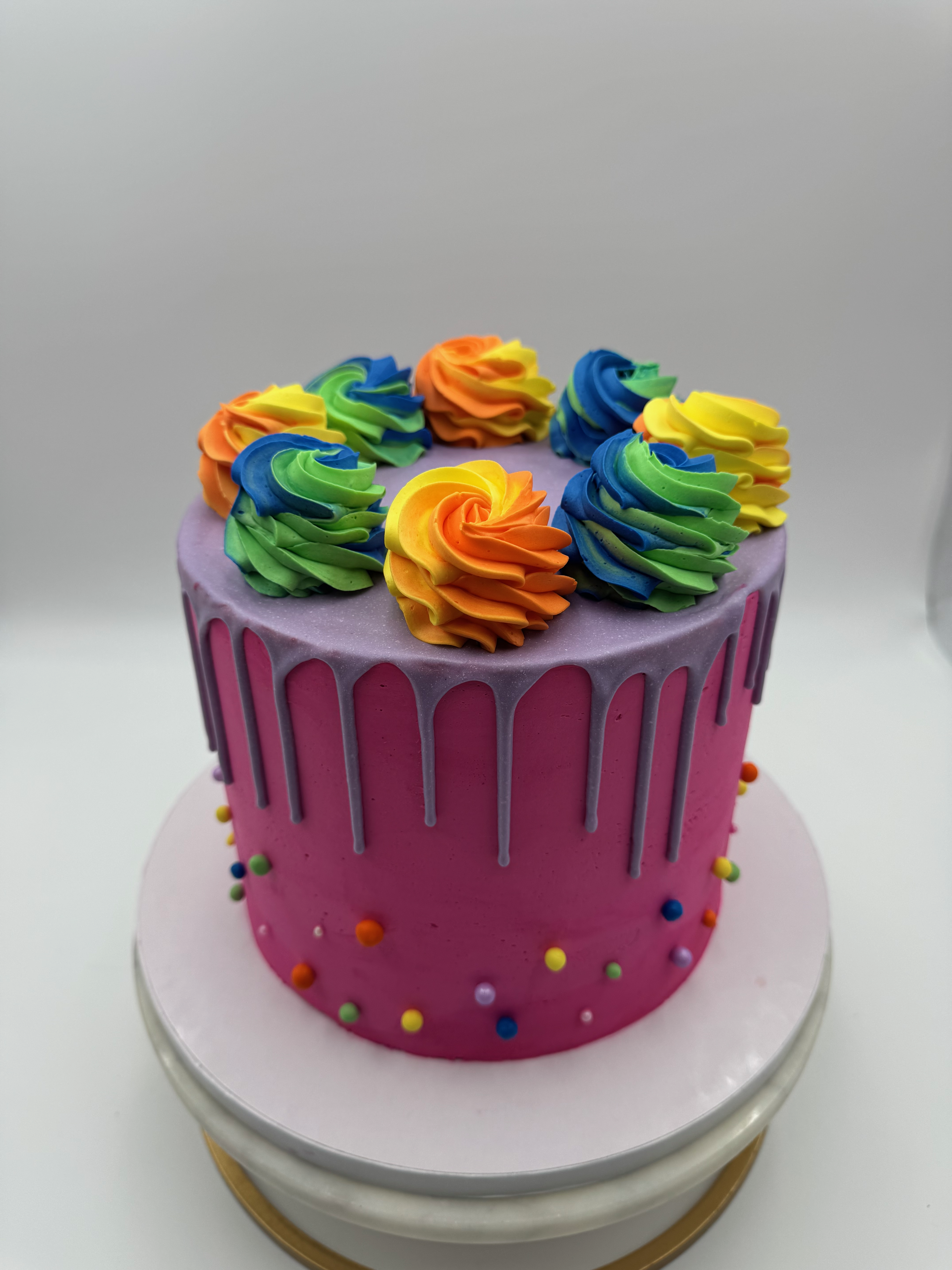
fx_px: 880
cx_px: 476
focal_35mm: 24
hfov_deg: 56.8
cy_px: 635
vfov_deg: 71.6
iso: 80
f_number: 1.78
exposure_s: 1/995
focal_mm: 6.76
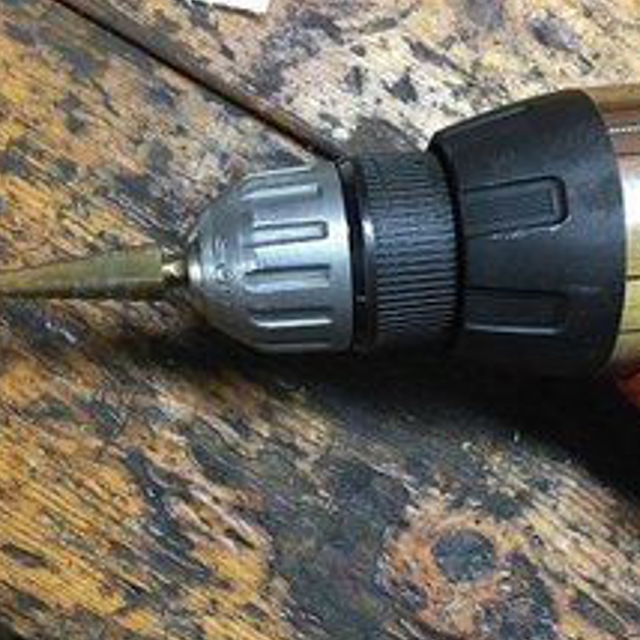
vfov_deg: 35.3
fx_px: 1004
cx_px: 326
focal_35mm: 48
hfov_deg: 35.4
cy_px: 353
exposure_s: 1/30
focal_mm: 4.15
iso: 100
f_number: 2.2
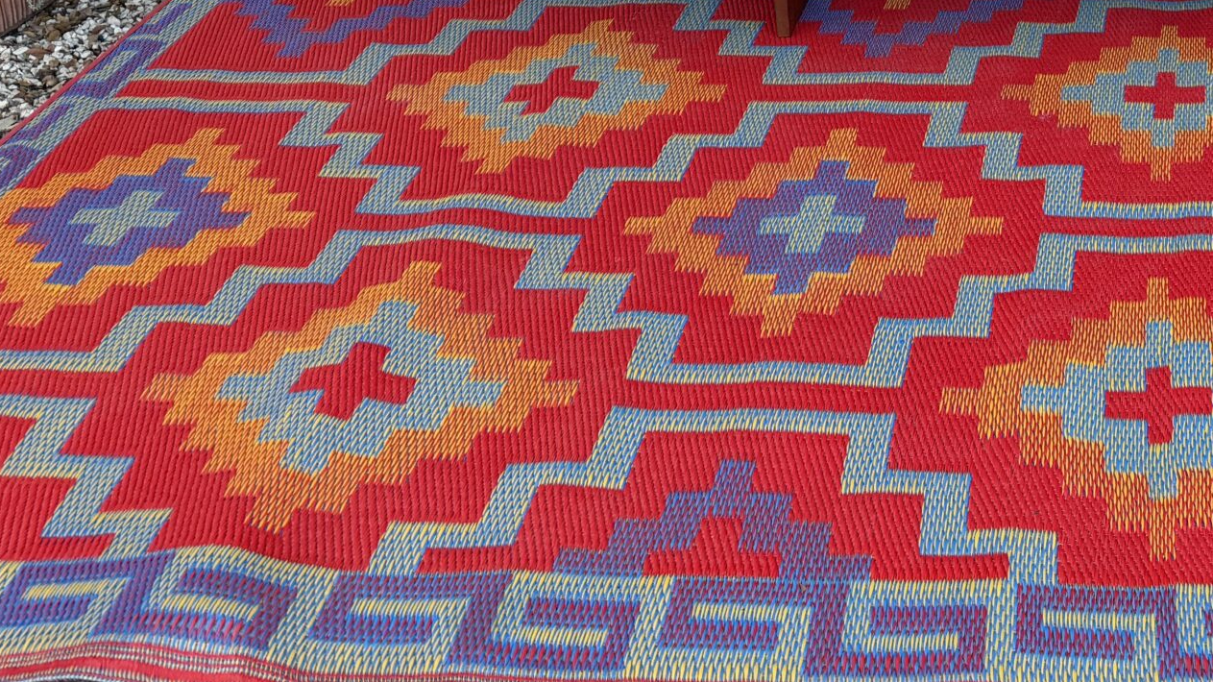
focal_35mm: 53
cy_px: -223
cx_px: 1161
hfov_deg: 36.0
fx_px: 1704
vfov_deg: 20.5
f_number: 1.78
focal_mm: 6.76
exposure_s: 1/176
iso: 64
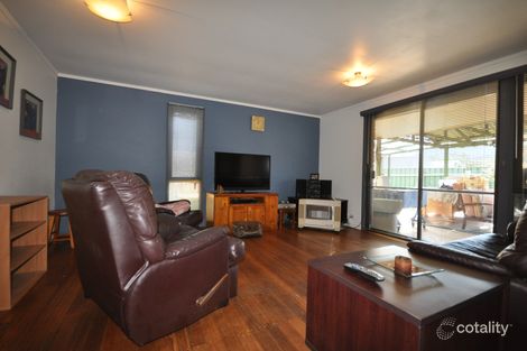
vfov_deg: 77.3
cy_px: 176
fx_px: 219
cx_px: 264
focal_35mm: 15
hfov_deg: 100.4
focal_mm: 10
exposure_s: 1/60
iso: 800
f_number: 4
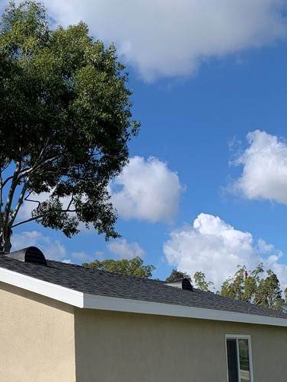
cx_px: 43
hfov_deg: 26.8
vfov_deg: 35.3
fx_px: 585
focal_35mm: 53
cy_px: 292
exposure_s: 1/3937
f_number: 1.8
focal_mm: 4.25
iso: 25
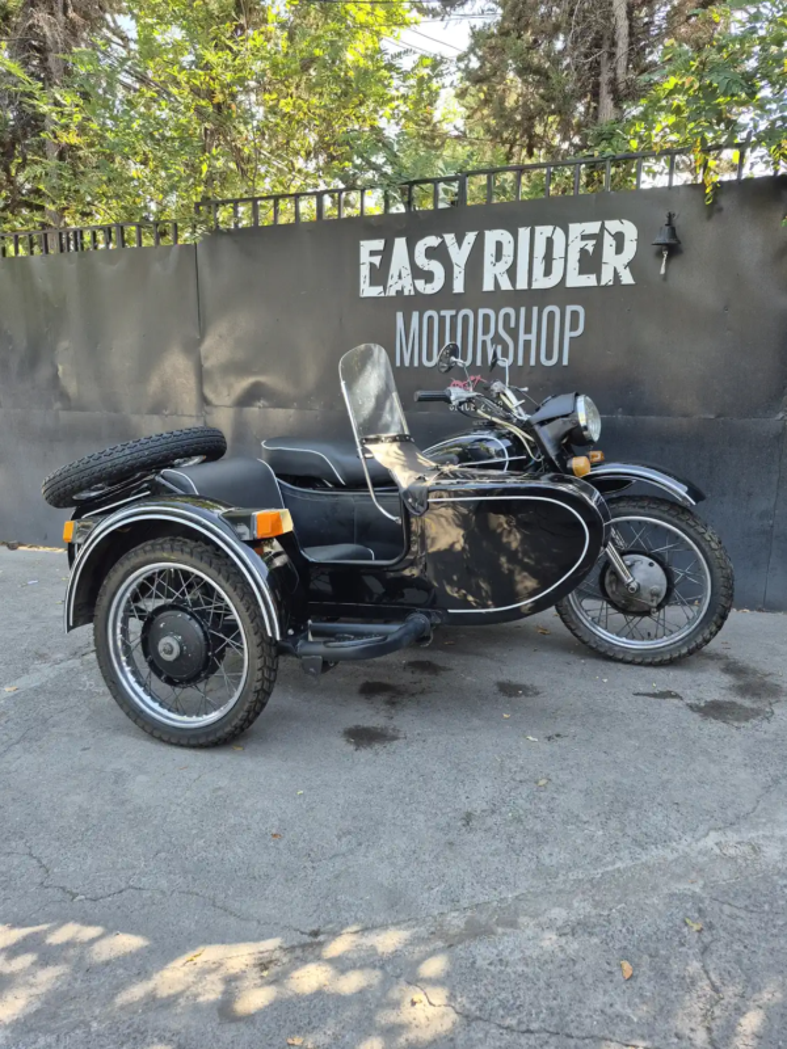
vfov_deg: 73.9
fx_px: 697
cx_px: 394
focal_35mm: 23
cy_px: 524
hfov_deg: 58.9
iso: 40
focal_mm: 5.4
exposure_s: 1/180
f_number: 1.8
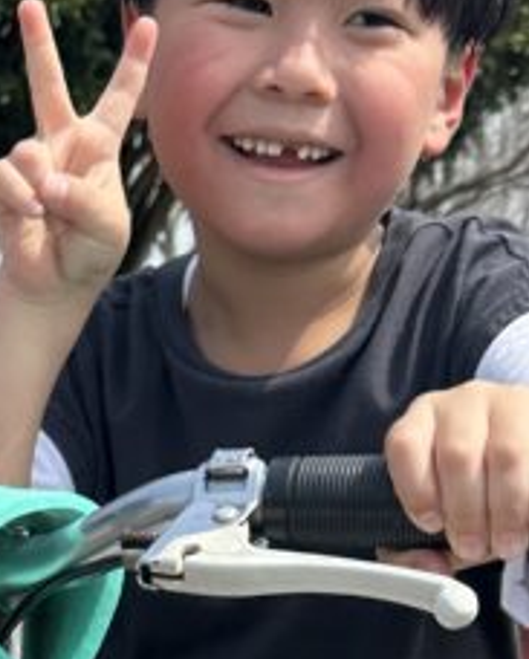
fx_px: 2051
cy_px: 1041
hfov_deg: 14.3
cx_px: -69
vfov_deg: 16.4
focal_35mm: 105
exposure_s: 1/3717
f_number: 1.78
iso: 80
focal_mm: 6.86
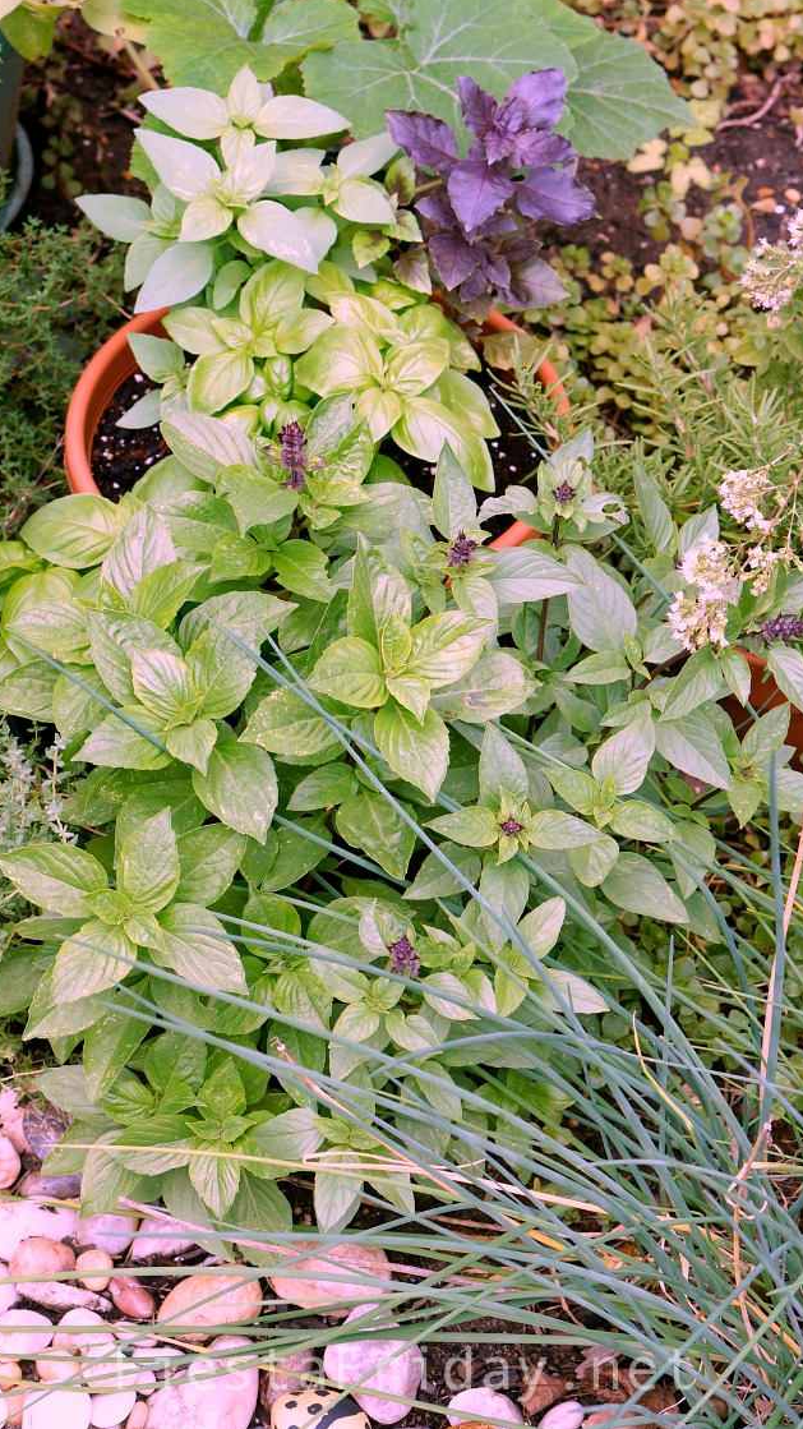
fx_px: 2992
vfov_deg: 26.9
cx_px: 388
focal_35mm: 79
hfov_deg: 15.3
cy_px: 713
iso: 200
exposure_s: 1/100
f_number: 8
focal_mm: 50
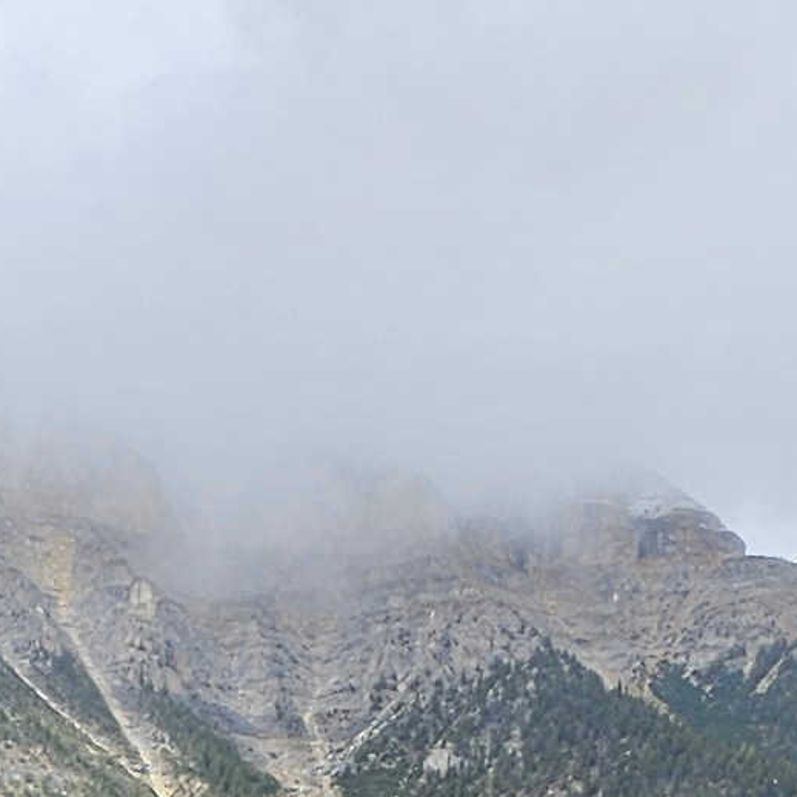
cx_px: 42
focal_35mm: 157
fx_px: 4090
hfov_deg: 11.0
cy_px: 1545
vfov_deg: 10.3
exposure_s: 1/803
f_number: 1.7
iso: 10
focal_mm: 6.3
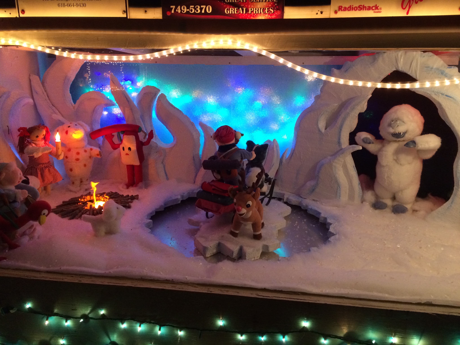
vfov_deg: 48.2
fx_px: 385
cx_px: 230
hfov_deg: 61.7
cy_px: 172
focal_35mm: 29
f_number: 2.2
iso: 250
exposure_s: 1/30
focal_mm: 4.15
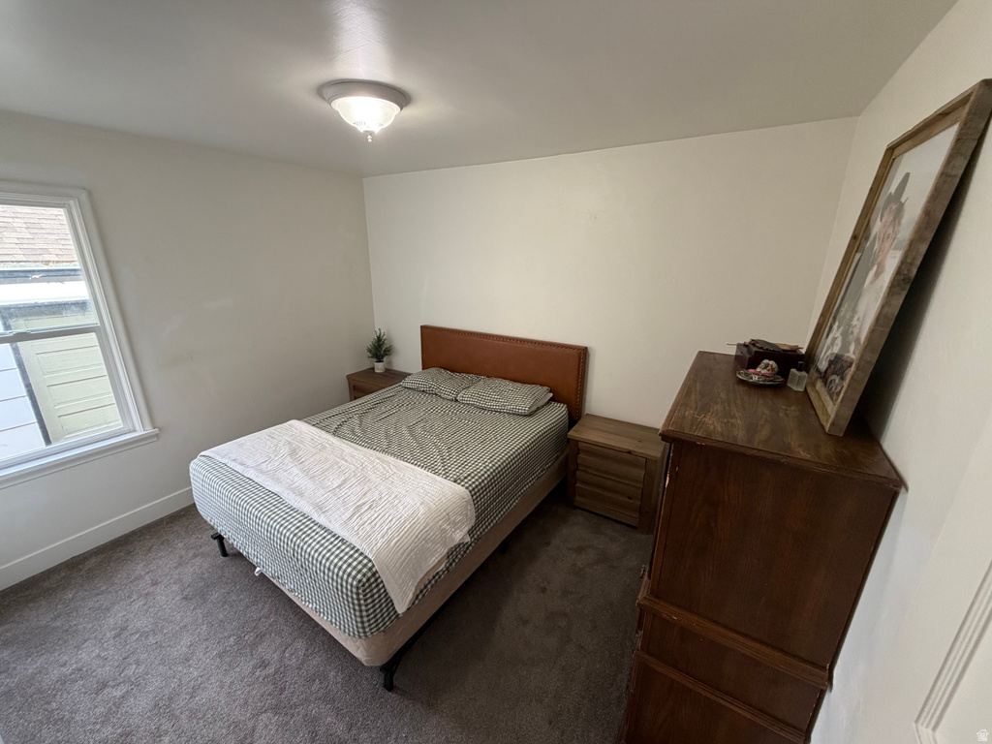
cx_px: 496
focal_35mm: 14
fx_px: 401
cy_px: 372
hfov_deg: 102.1
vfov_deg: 85.7
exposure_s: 1/60
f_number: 2.2
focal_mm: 2.22
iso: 250
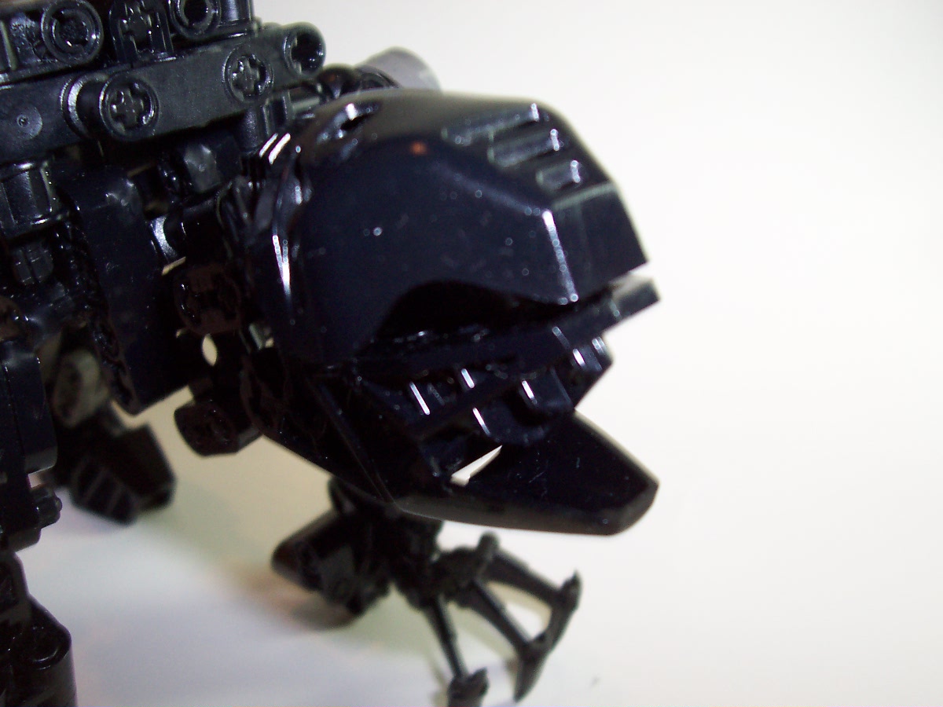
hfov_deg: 50.1
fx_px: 1008
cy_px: 354
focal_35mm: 37
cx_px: 472
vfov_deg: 38.7
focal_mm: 5.6
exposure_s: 1/60
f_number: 2.8
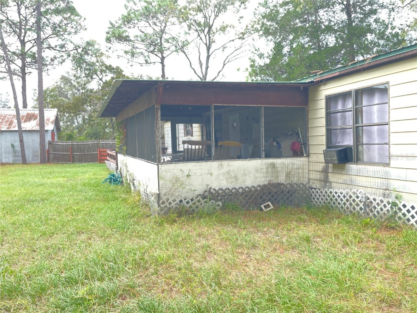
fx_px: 313
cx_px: 208
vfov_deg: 53.1
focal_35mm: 26
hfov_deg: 67.3
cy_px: 156
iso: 32
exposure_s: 1/121
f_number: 1.6
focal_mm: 4.2
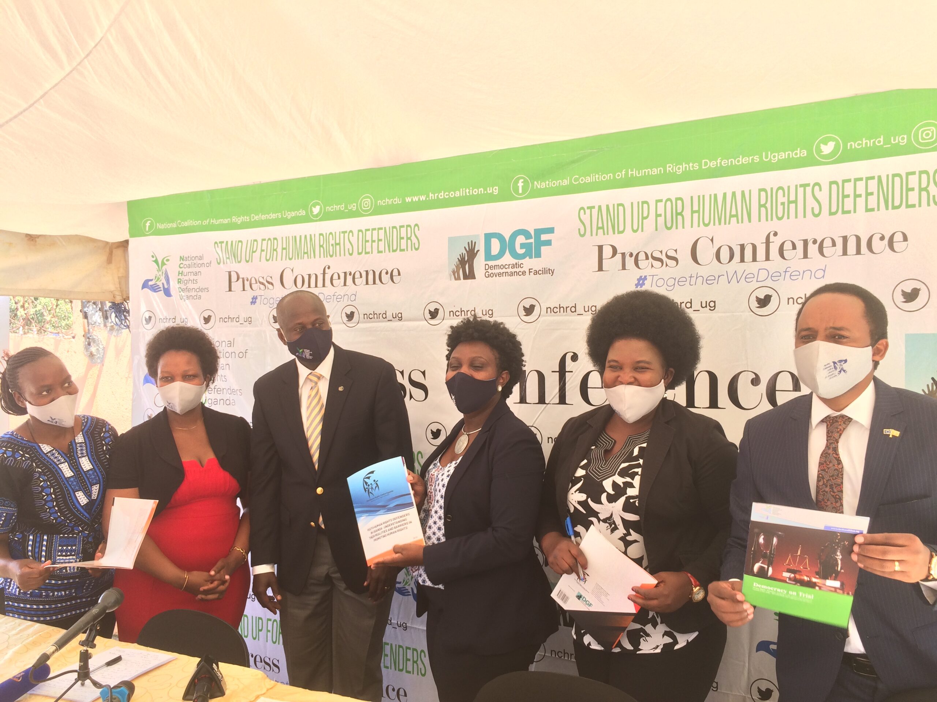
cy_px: 351
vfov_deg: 48.2
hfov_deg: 61.7
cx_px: 468
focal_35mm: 29
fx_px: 785
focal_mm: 4.15
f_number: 2.2
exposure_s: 1/107
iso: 32
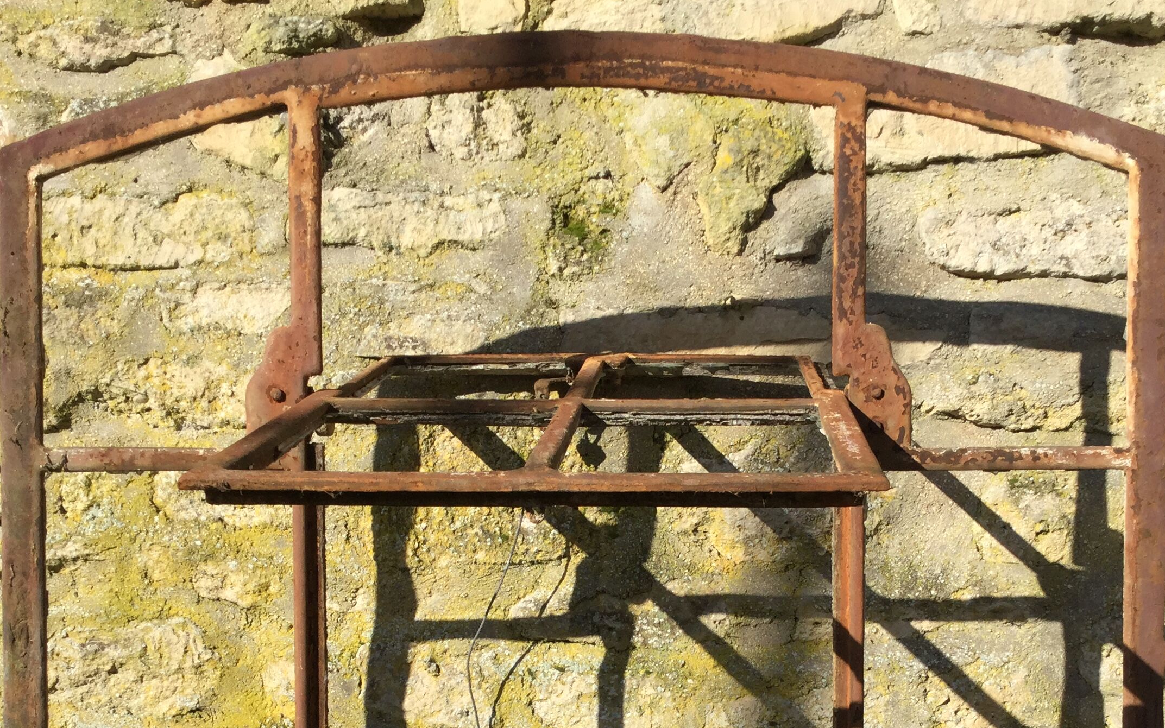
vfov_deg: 25.1
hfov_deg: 40.3
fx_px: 1588
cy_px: 645
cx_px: 634
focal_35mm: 50
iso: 25
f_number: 2.4
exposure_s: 1/1087
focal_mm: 3.3
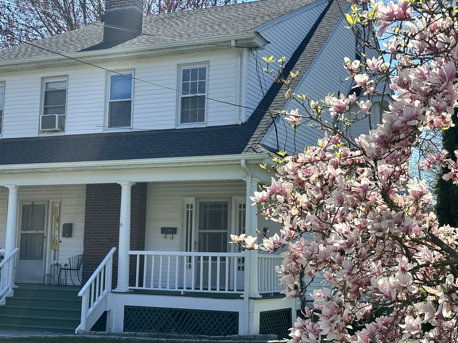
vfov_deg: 24.4
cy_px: 178
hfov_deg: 32.1
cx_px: 198
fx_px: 794
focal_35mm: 60
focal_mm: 5.96
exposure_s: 1/1479
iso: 32
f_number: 1.6
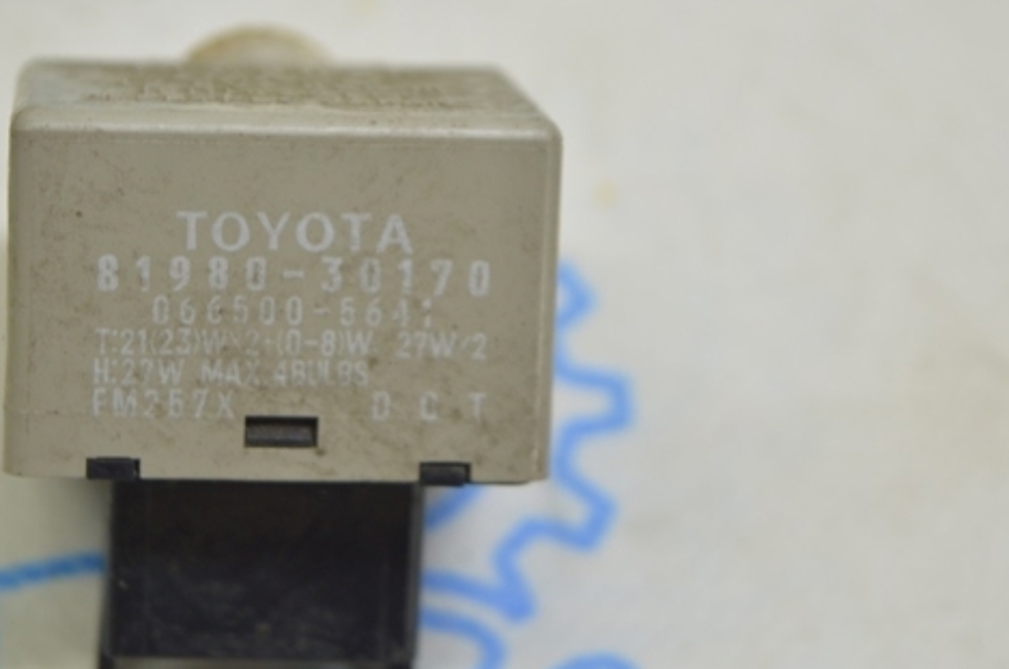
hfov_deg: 18.1
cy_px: 266
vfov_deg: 12.1
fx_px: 3153
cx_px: 333
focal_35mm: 113
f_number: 5.6
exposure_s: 1/20
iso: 400
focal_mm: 55
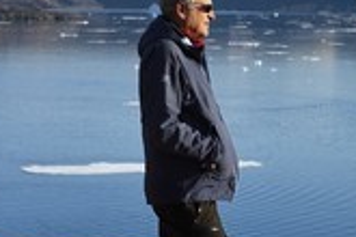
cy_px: 147
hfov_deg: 10.2
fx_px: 1958
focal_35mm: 198
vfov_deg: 6.9
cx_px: 421
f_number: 10
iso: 200
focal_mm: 78
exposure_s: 1/320
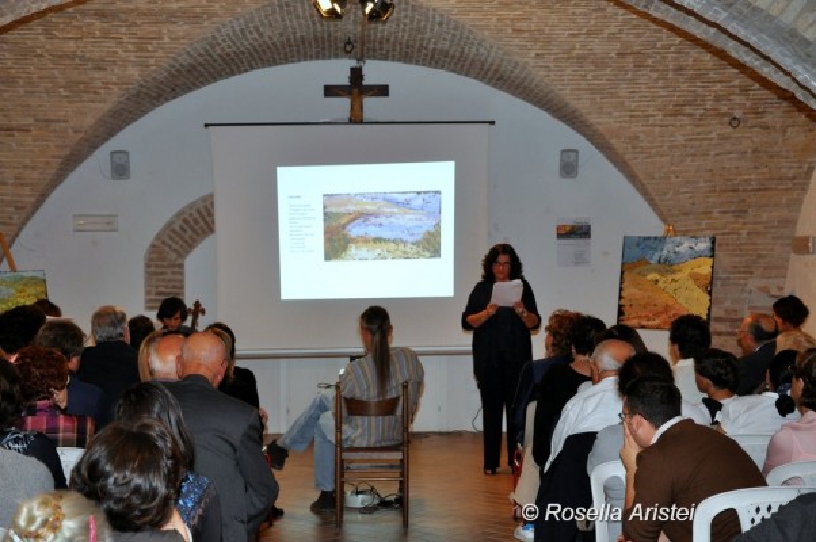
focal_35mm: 68
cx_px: 408
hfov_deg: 29.9
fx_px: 1528
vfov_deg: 20.1
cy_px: 271
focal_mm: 45
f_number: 4.8
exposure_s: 1/60
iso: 800
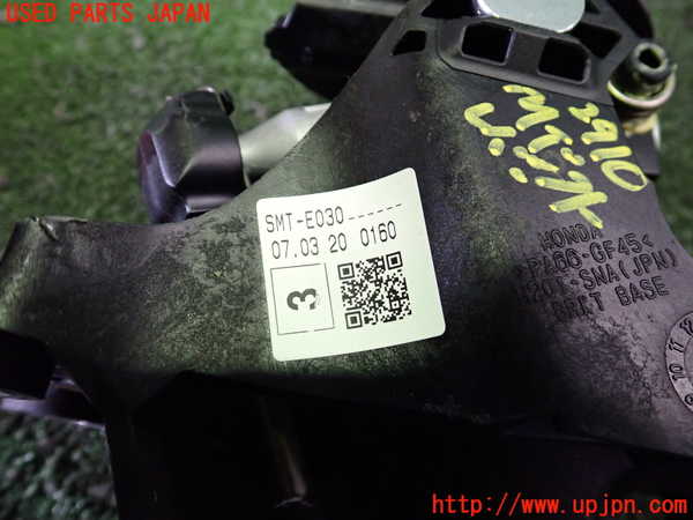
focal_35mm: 30
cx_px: 346
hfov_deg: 60.0
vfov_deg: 46.8
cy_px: 260
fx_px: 601
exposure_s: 1/30
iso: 500
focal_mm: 5.4
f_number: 2.3
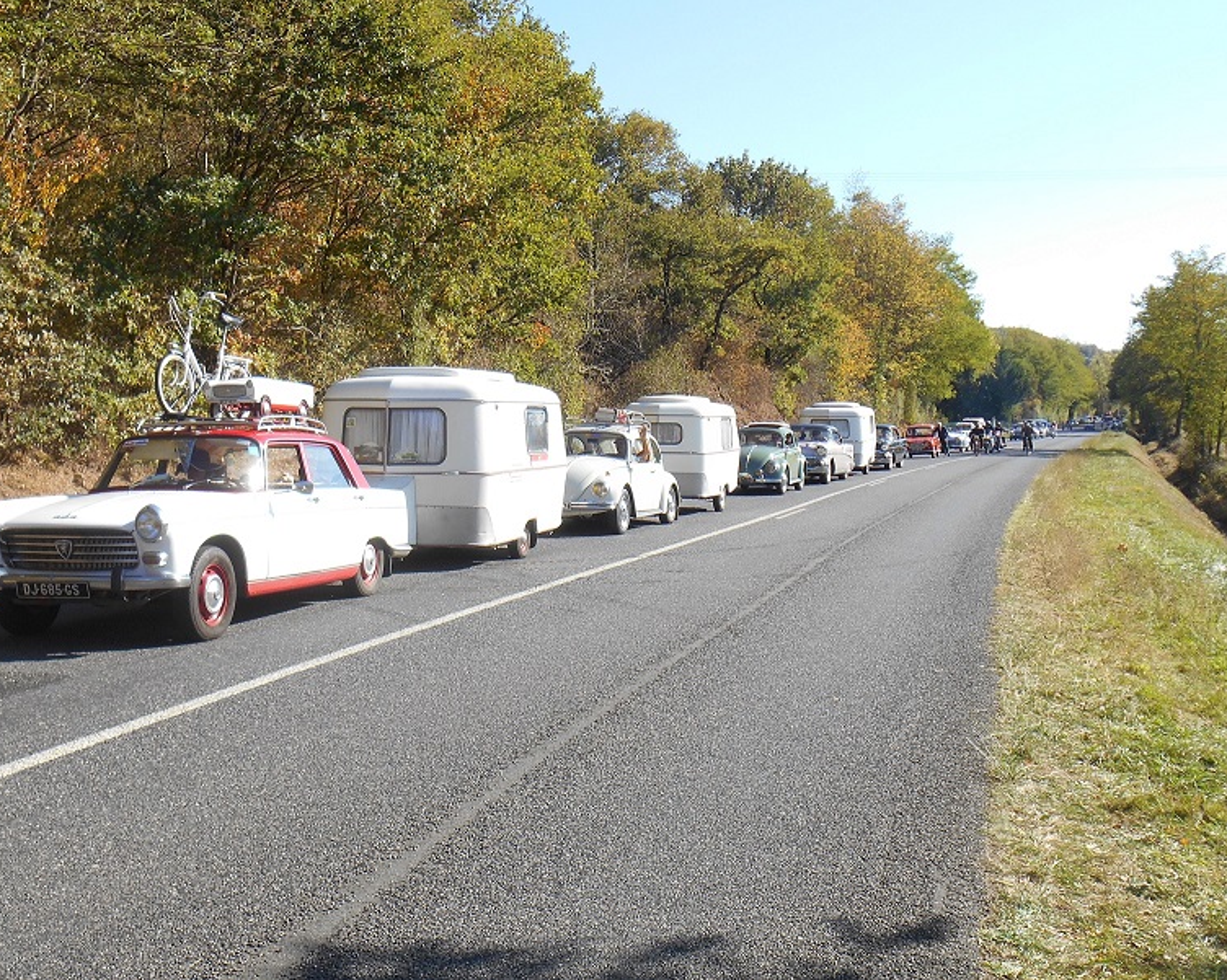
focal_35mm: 41
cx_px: 582
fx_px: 1488
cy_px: 435
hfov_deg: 44.8
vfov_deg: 36.4
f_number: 3.7
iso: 80
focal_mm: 6.3
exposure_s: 1/320
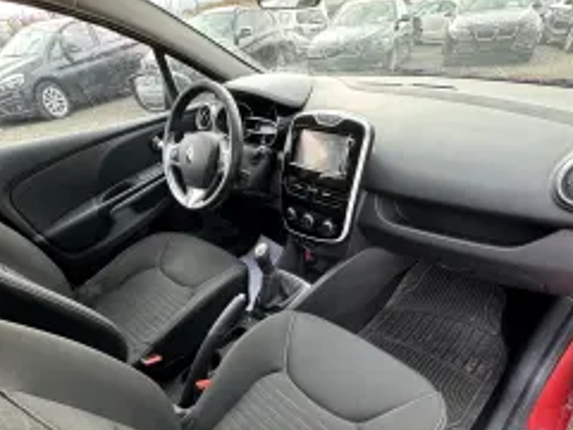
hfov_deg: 79.0
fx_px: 348
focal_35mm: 21
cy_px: 301
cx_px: 289
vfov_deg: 61.2
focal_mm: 2.22
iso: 160
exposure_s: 1/99
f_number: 2.2
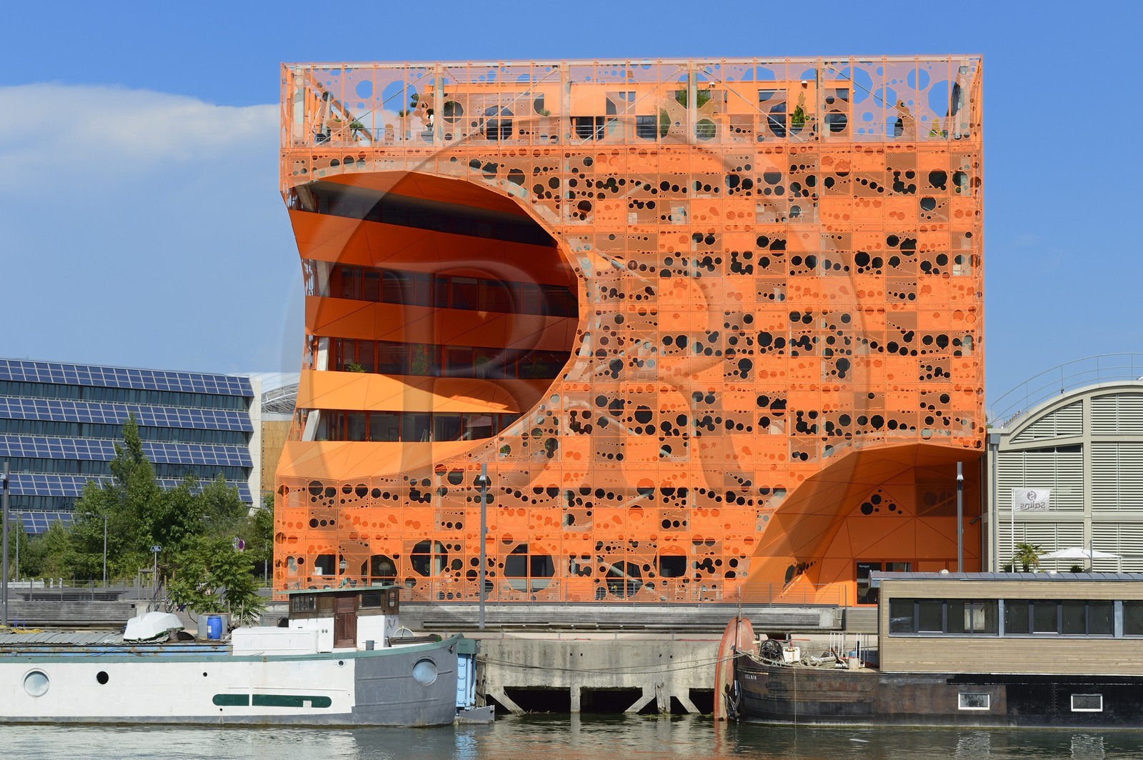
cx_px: 572
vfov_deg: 16.6
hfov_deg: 24.8
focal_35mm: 82
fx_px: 2601
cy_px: 380
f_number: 11
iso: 200
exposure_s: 1/320
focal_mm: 82
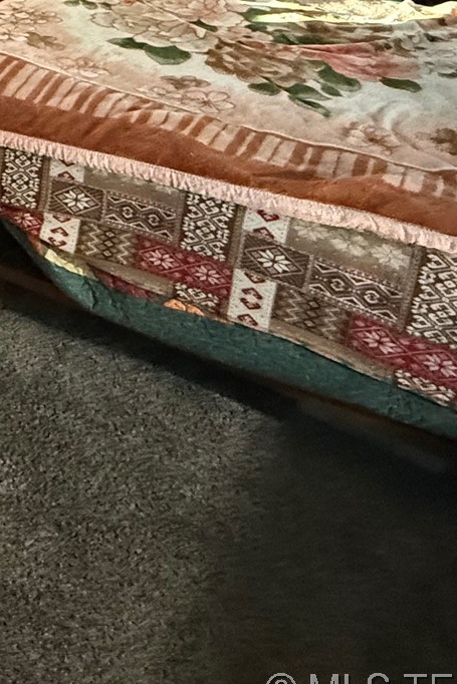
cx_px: -81
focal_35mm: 41
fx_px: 780
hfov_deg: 28.7
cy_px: 10
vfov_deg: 41.6
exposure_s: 1/60
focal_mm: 2.22
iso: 1000
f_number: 2.2
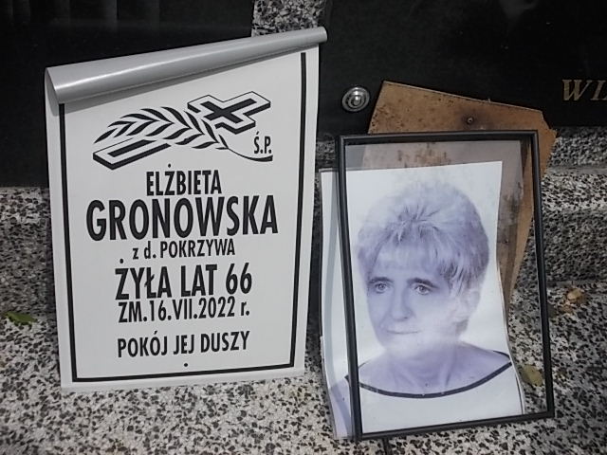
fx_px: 894
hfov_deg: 37.5
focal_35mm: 51
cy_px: 228
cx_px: 304
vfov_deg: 28.6
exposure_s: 1/320
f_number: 7.2
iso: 80
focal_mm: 7.2
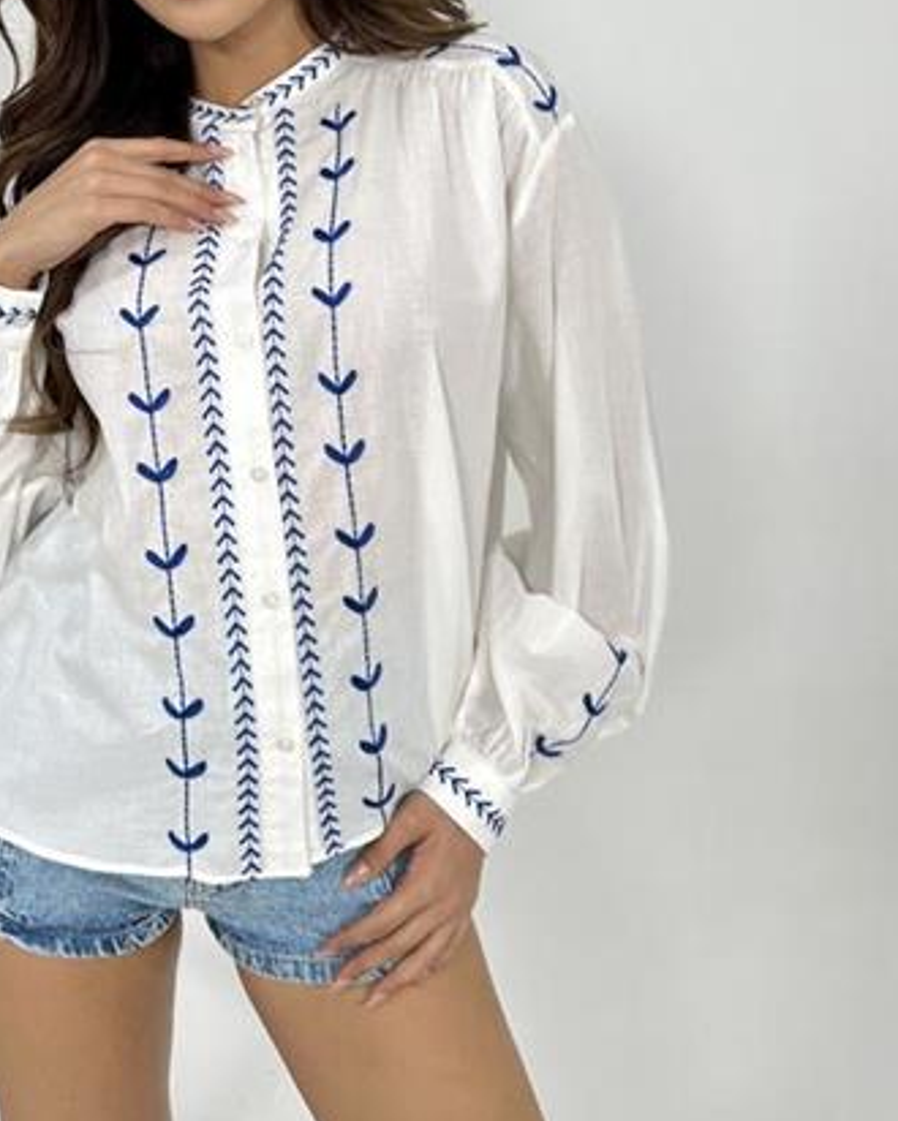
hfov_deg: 35.8
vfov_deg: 43.5
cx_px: 237
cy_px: 297
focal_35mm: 41
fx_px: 1361
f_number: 1.5
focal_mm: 5.7
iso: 40
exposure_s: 1/100
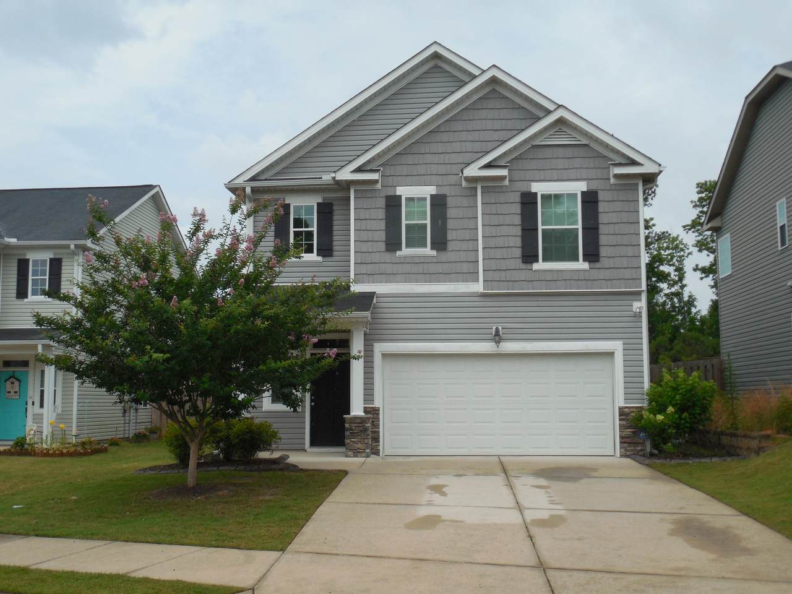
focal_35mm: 39
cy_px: 297
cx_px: 396
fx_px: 892
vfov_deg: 36.8
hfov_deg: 47.9
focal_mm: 7
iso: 125
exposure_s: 1/1000
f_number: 3.8
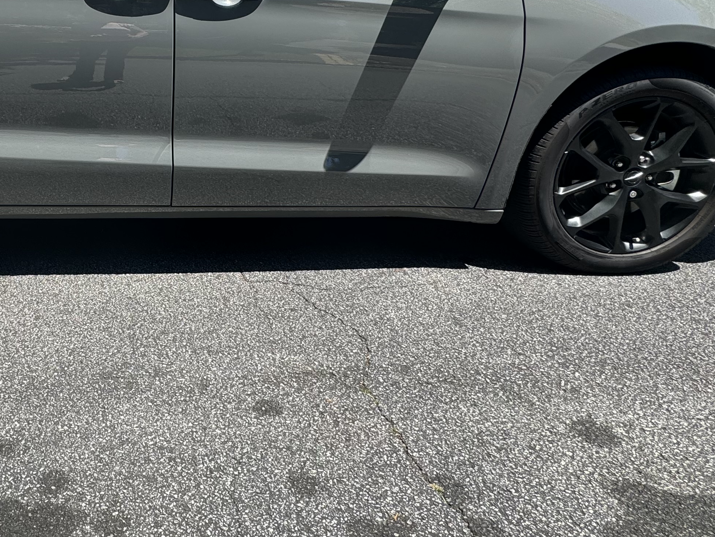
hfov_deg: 56.0
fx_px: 599
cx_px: 116
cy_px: 169
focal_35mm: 29
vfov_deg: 47.3
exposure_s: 1/741
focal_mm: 2.22
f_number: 2.2
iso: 40
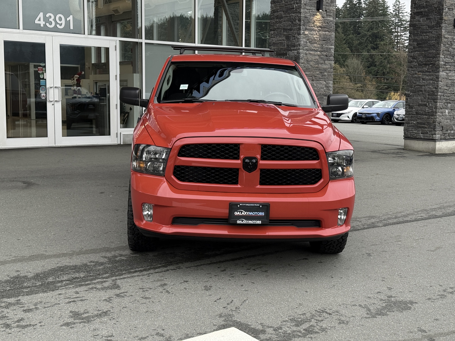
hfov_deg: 39.7
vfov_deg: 30.3
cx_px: 228
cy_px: 170
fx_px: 631
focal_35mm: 48
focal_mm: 6.76
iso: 100
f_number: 1.78
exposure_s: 1/442
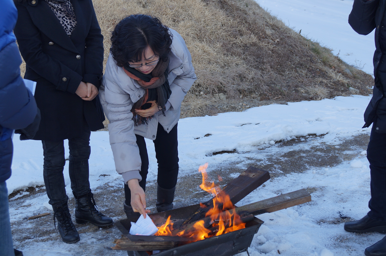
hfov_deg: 43.7
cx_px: 193
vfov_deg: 29.8
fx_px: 482
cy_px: 128
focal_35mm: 45
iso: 100
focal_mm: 30
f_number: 5.6
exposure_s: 1/100
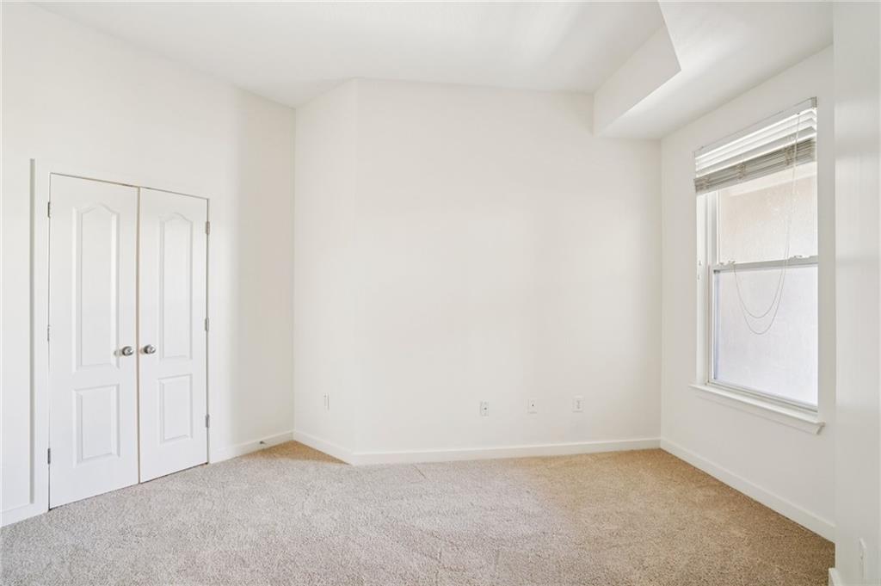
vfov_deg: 73.7
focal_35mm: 16
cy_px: 293
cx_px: 440
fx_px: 391
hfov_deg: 96.8
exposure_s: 1/2
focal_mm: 16
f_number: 8
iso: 400
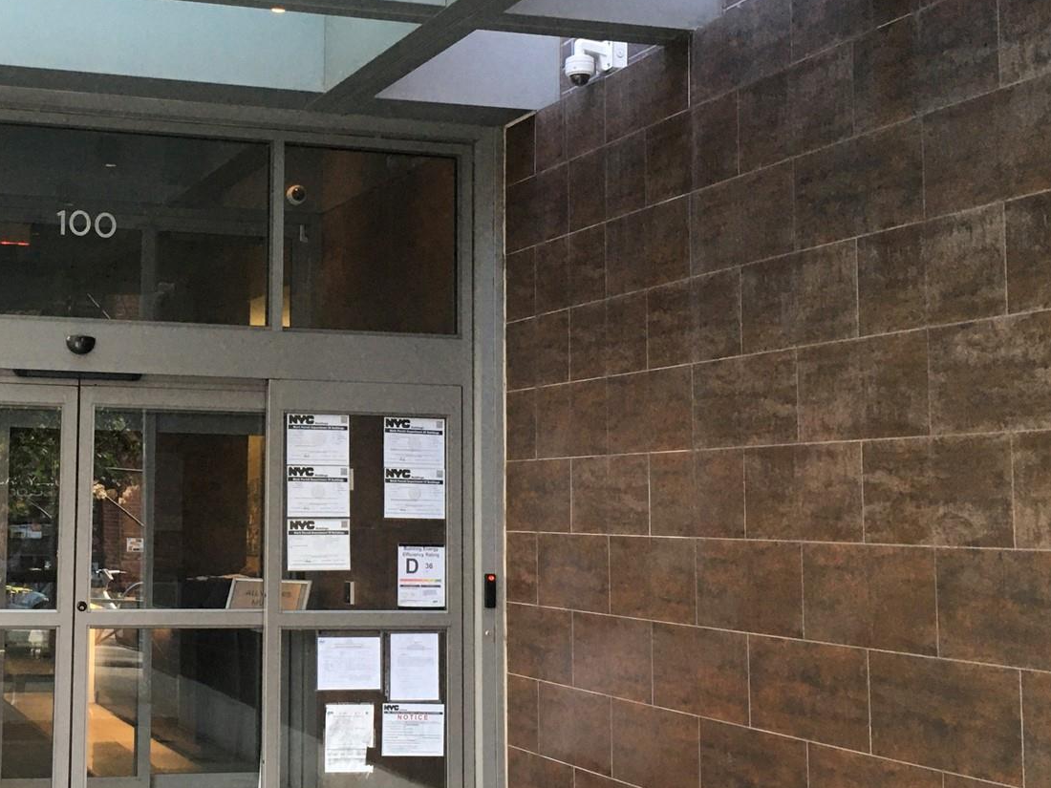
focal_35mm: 54
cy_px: 353
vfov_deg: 27.0
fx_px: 1640
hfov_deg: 34.2
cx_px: 178
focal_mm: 4.15
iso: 40
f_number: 2.2
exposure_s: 1/30
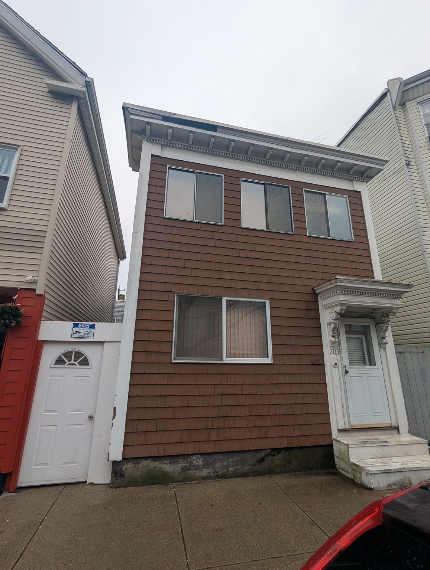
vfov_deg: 94.4
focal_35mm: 16
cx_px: 215
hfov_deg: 78.3
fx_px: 264
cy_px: 285
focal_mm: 2.35
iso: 55
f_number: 2.2
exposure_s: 1/293
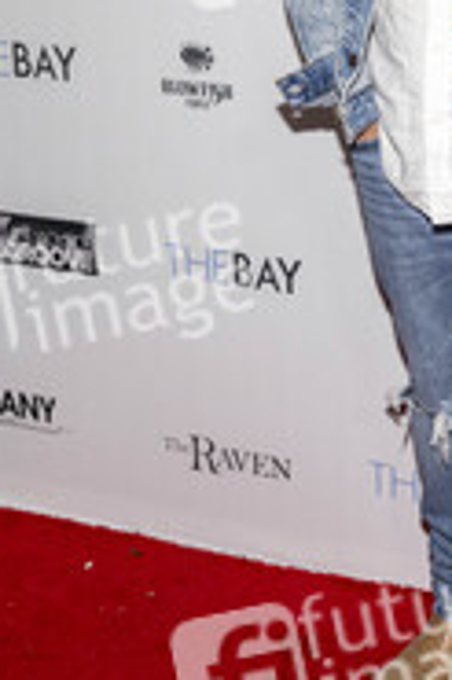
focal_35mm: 68
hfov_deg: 19.3
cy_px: 107
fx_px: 1284
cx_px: 467
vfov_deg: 28.8
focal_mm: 31.5
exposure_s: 1/200
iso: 800
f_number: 5.6
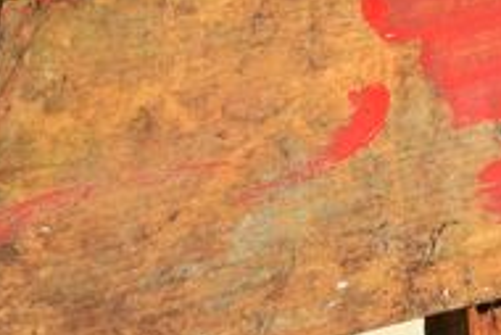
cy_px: -394
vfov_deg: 5.2
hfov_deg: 7.7
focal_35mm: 259
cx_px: 939
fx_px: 3607
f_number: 10
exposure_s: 1/400
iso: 200
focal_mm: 32
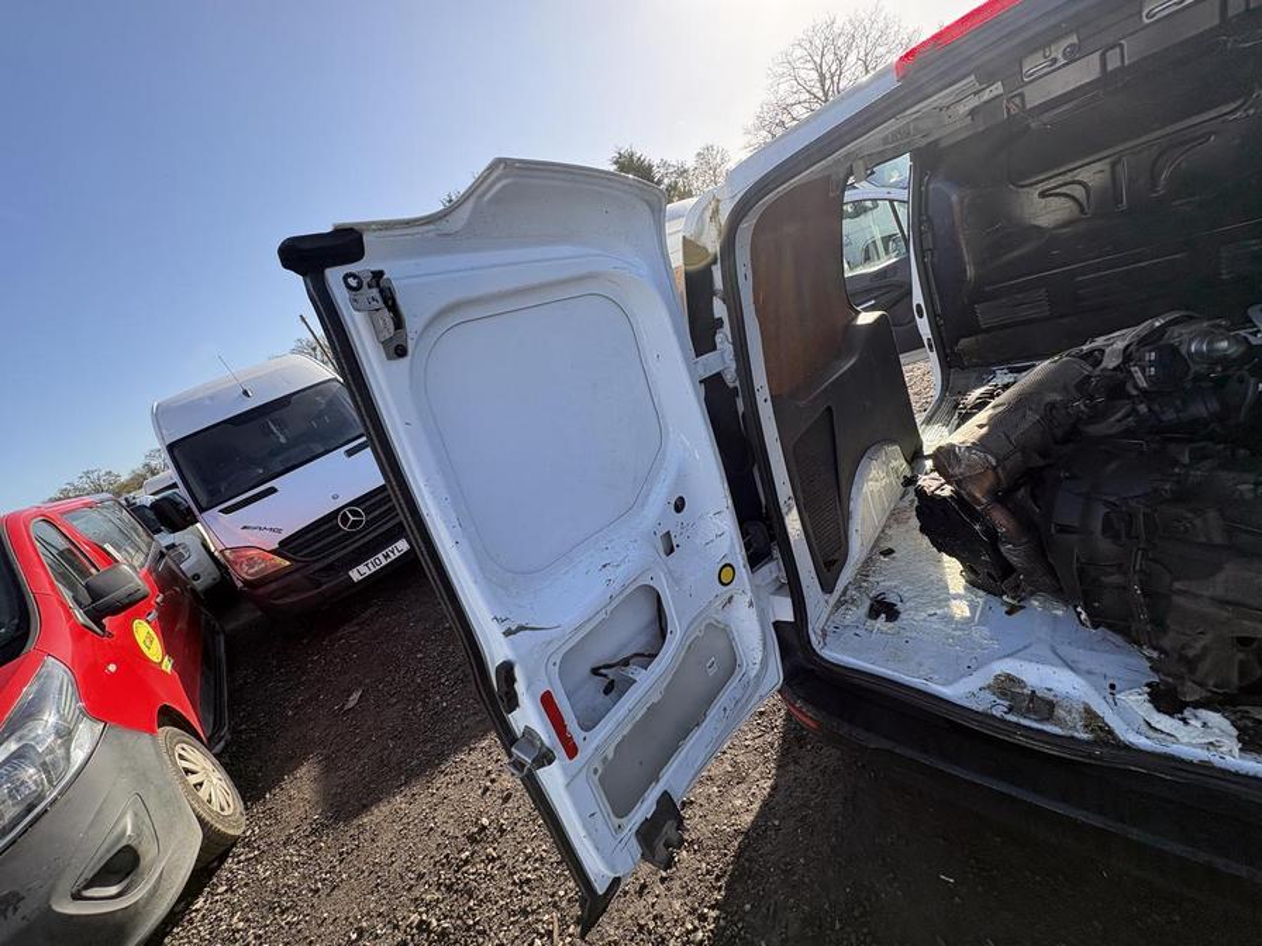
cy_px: 473
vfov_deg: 85.7
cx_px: 631
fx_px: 510
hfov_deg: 102.1
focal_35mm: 14
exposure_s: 1/479
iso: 40
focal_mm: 2.22
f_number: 2.2
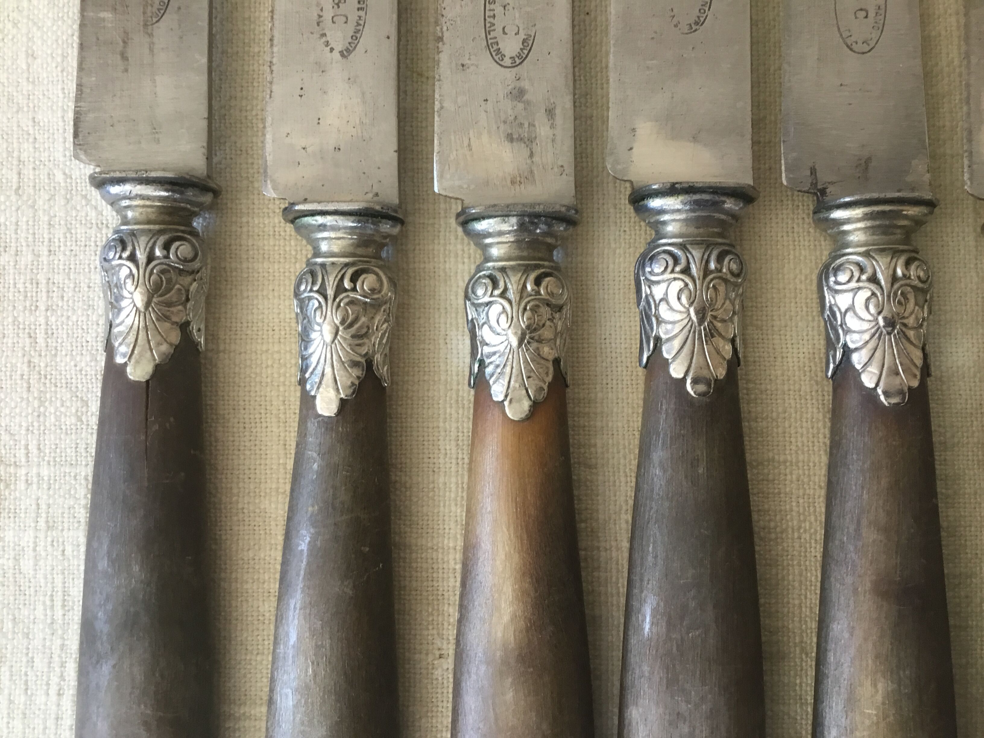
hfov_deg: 58.4
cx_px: 492
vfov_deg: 45.4
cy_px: 369
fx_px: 881
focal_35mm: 31
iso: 80
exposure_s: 1/33
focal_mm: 3.3
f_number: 2.4
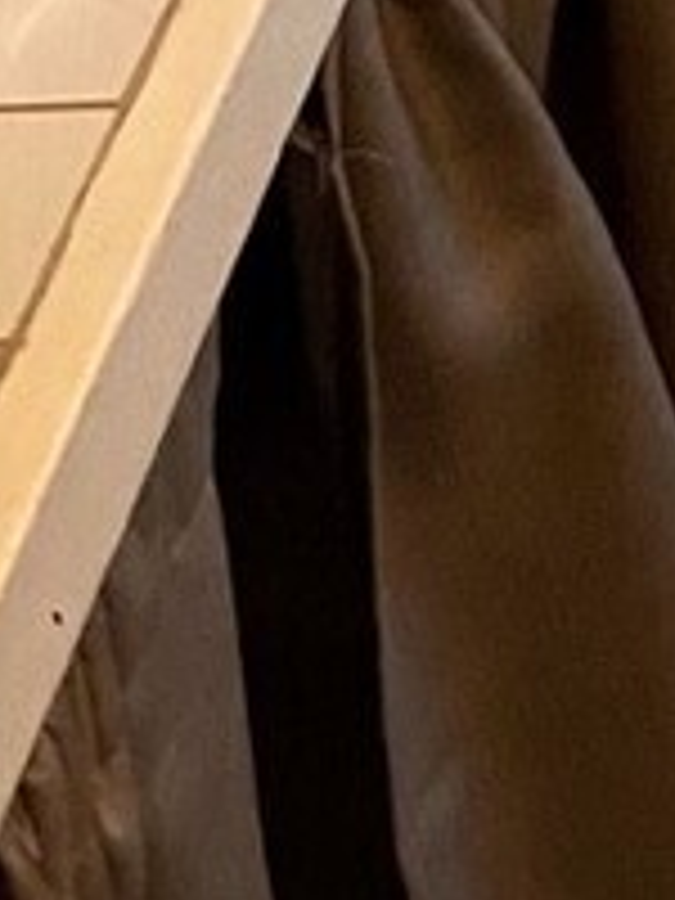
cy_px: -2106
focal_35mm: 180
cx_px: 2066
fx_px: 4680
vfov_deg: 8.5
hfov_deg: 7.3
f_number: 1.6
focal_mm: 5.1
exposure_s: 1/60
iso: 500
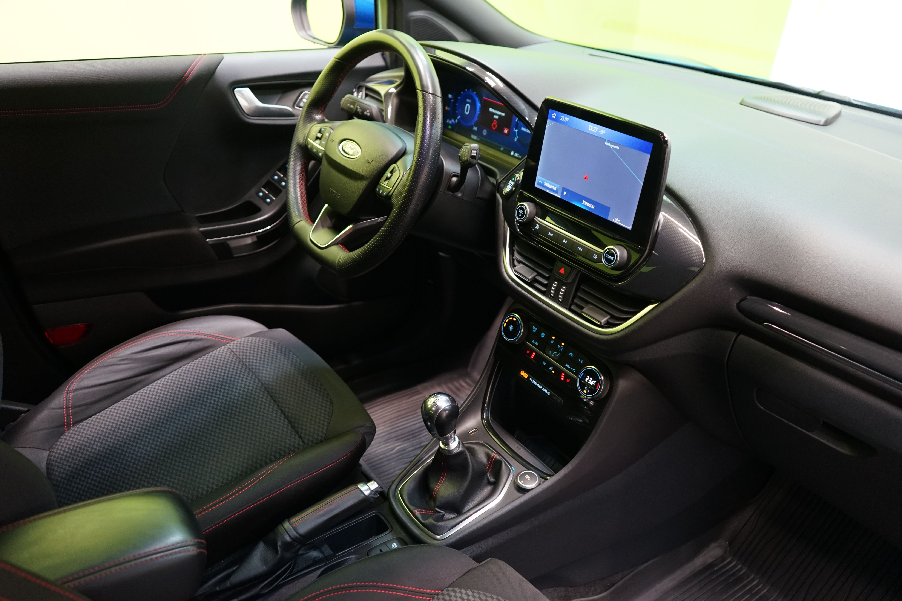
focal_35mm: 28
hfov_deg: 65.5
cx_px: 451
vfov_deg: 46.4
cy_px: 300
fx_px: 702
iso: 1600
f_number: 3.5
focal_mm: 28
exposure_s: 1/30
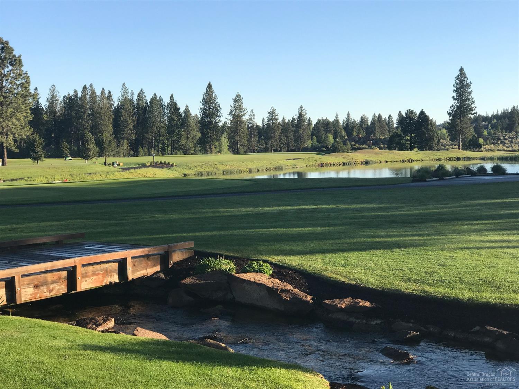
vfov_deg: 25.6
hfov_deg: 33.8
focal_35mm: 57
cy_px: 194
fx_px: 854
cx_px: 260
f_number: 2.8
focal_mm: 6.6
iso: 20
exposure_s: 1/458
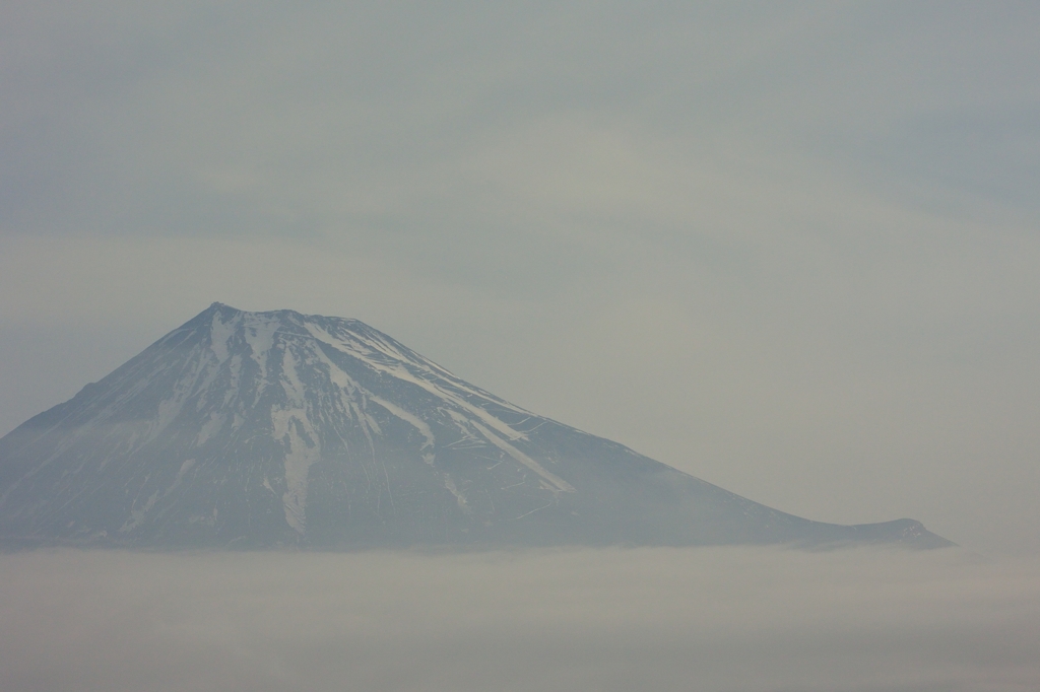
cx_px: 520
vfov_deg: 7.3
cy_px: 346
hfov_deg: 10.9
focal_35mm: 189
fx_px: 5458
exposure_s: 1/4000
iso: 160
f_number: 4.5
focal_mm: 70
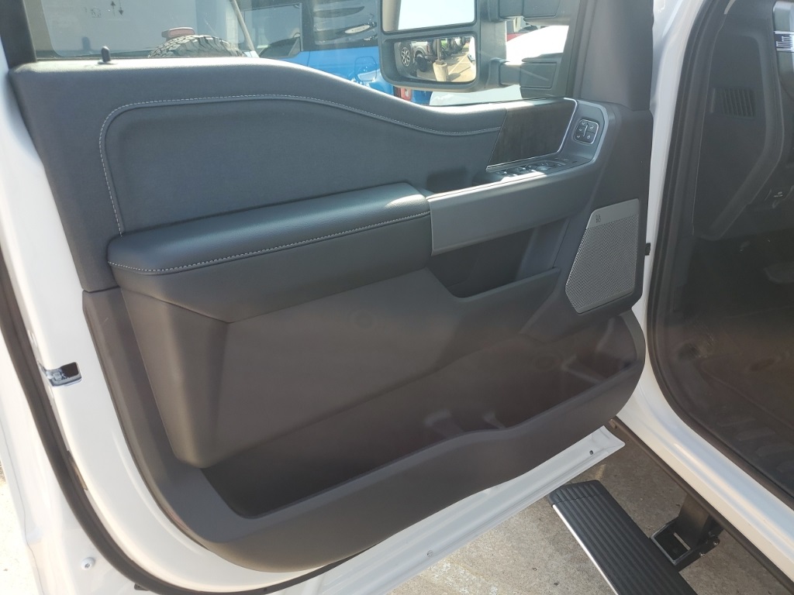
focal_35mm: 26
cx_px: 397
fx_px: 596
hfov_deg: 67.3
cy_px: 298
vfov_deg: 53.1
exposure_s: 1/561
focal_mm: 4.3
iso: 50
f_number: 1.5
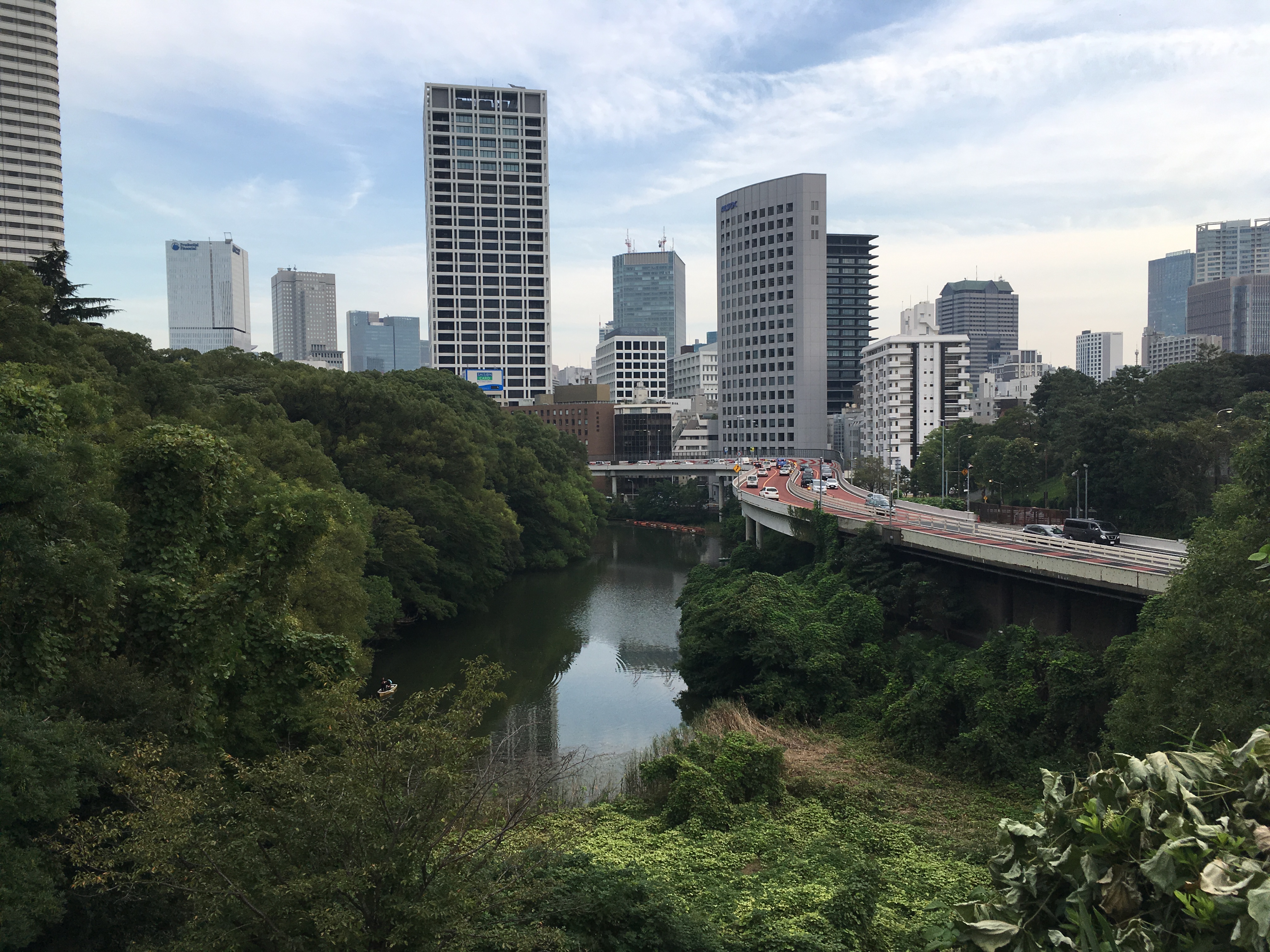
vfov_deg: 48.2
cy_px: 476
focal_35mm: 29
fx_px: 1064
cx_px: 635
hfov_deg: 61.7
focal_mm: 4.15
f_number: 2.2
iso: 25
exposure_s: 1/761
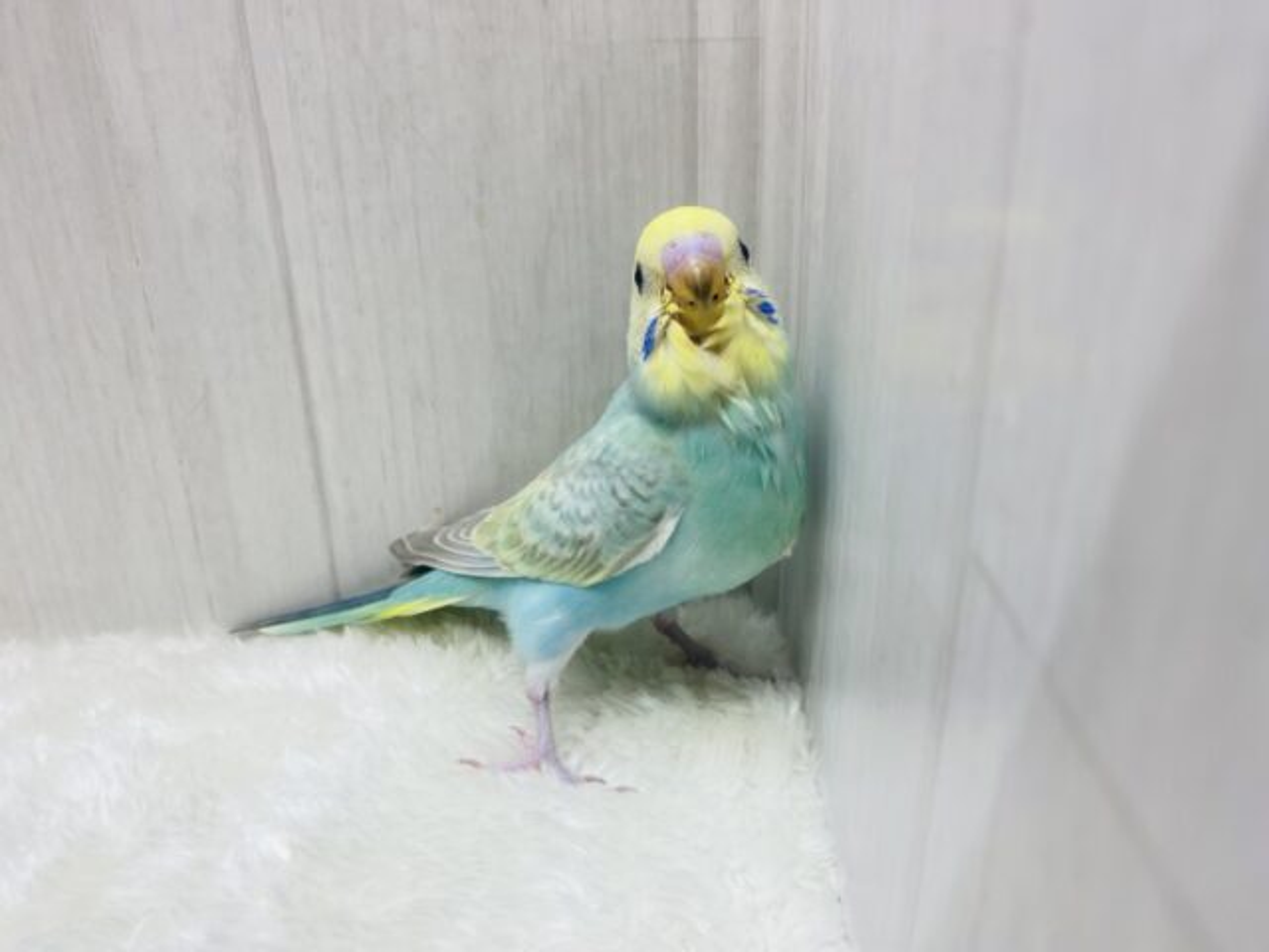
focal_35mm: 25
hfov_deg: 69.4
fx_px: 916
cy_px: 476
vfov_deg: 54.9
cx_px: 634
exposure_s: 1/100
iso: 50
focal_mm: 4.25
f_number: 1.8
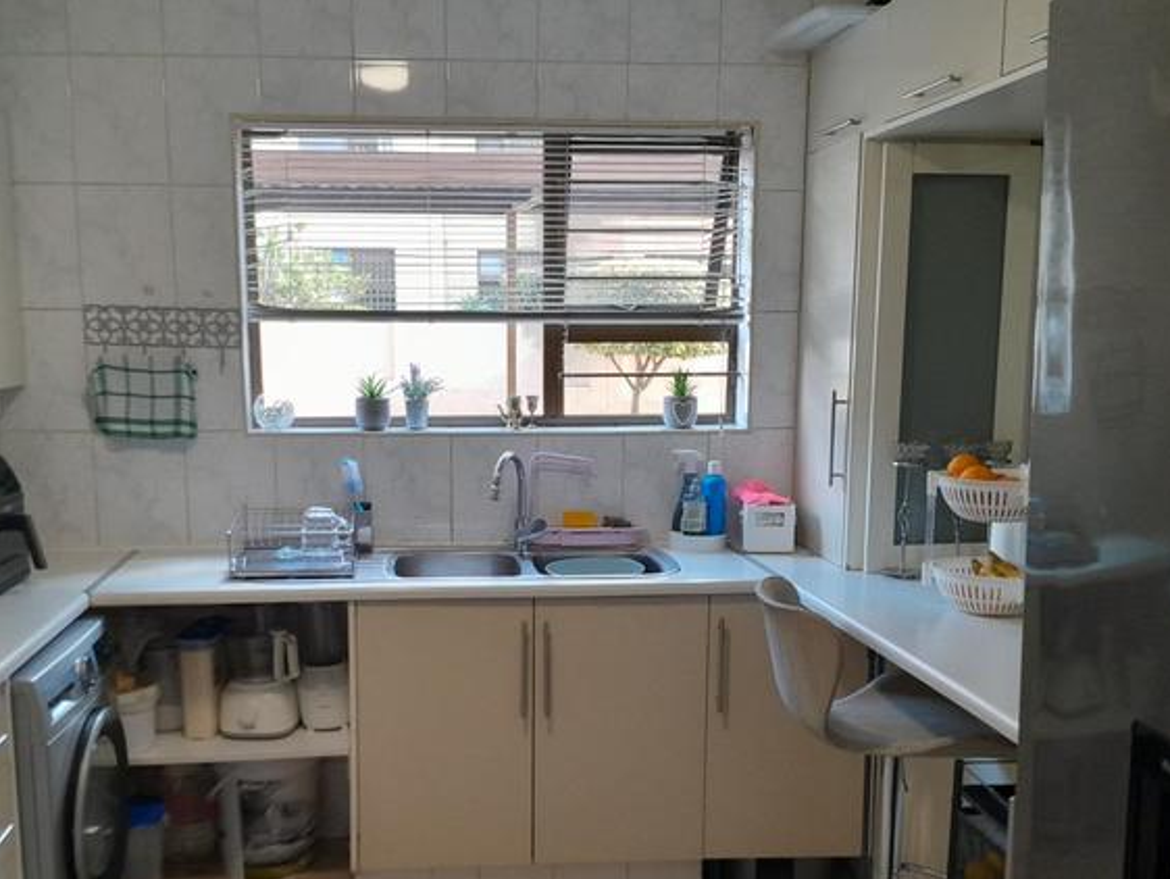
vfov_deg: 38.4
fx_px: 1251
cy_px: 554
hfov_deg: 50.1
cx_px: 531
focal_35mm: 37
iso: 250
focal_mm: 3.98
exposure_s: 1/60
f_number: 1.8
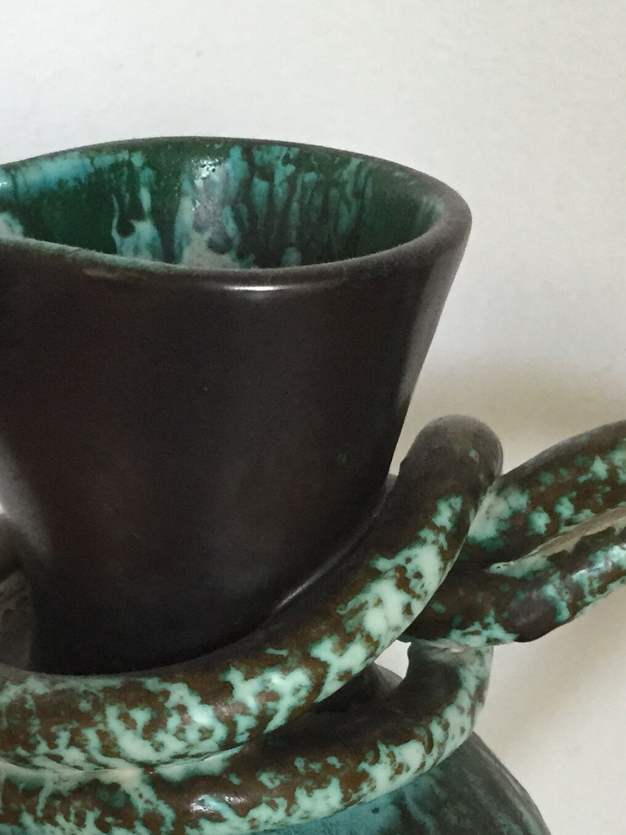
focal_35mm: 70
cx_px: 340
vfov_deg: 26.9
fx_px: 1688
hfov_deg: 21.0
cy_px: 746
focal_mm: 4.15
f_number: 2.2
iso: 160
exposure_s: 1/30
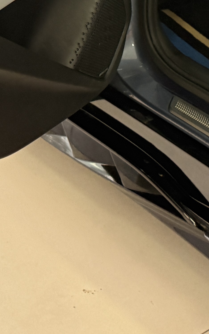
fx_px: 884
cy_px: -112
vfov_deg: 19.6
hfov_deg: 13.4
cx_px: 184
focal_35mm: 97
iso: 320
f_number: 1.78
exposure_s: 1/50
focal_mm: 6.76
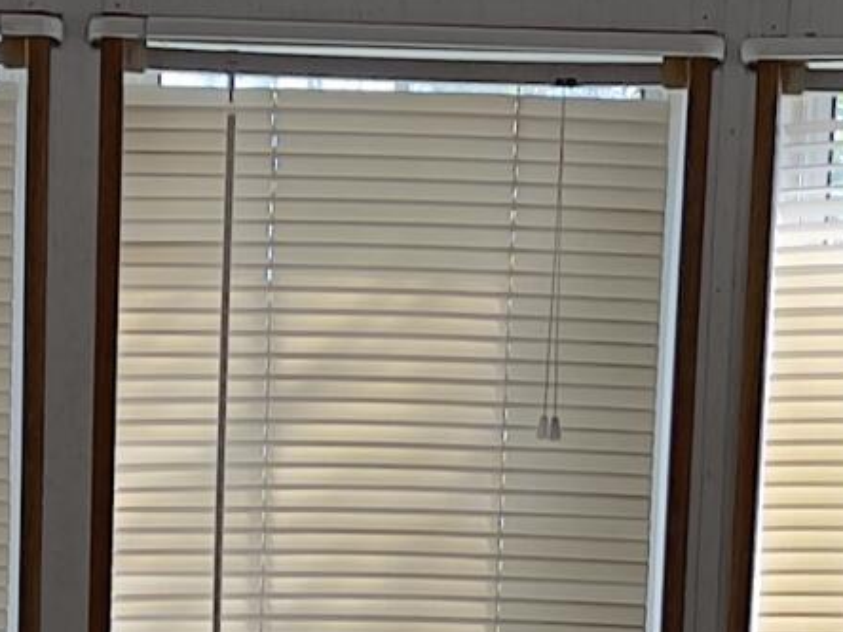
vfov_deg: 8.3
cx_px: 285
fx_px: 4116
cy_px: 1334
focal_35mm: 169
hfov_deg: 11.7
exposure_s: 1/185
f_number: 1.6
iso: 32
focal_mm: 5.1
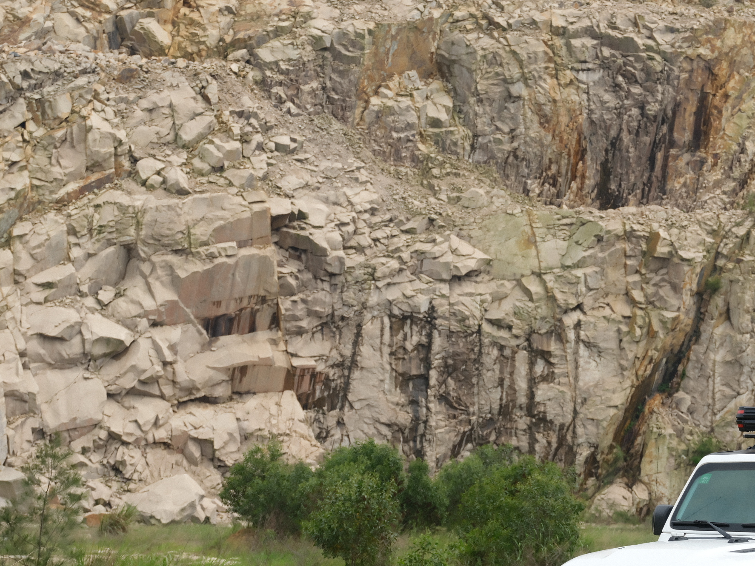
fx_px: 2901
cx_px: 779
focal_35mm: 133
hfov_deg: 14.6
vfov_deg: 11.2
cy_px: 303
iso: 100
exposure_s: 1/200
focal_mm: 75
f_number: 6.4
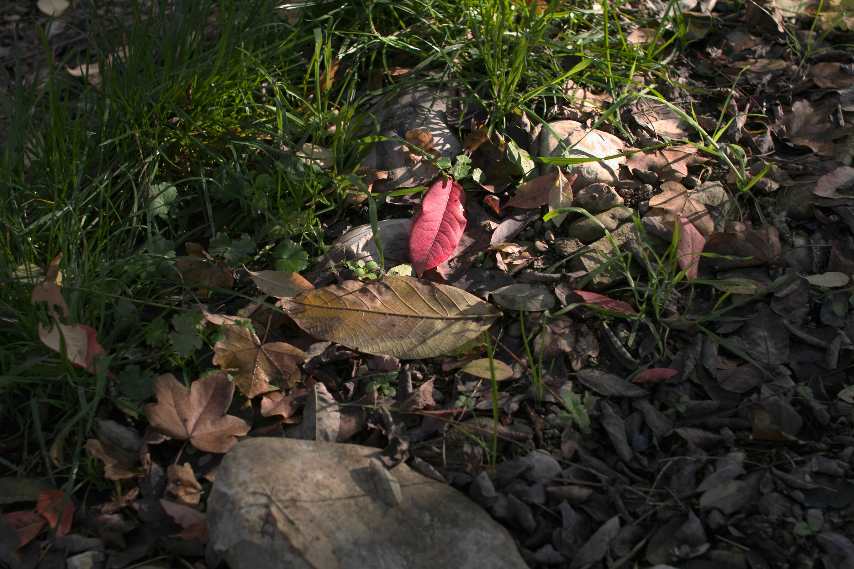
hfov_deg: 38.2
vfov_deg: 26.0
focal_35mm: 52
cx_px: 427
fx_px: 1233
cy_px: 284
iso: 100
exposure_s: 1/200
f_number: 4
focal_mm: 30
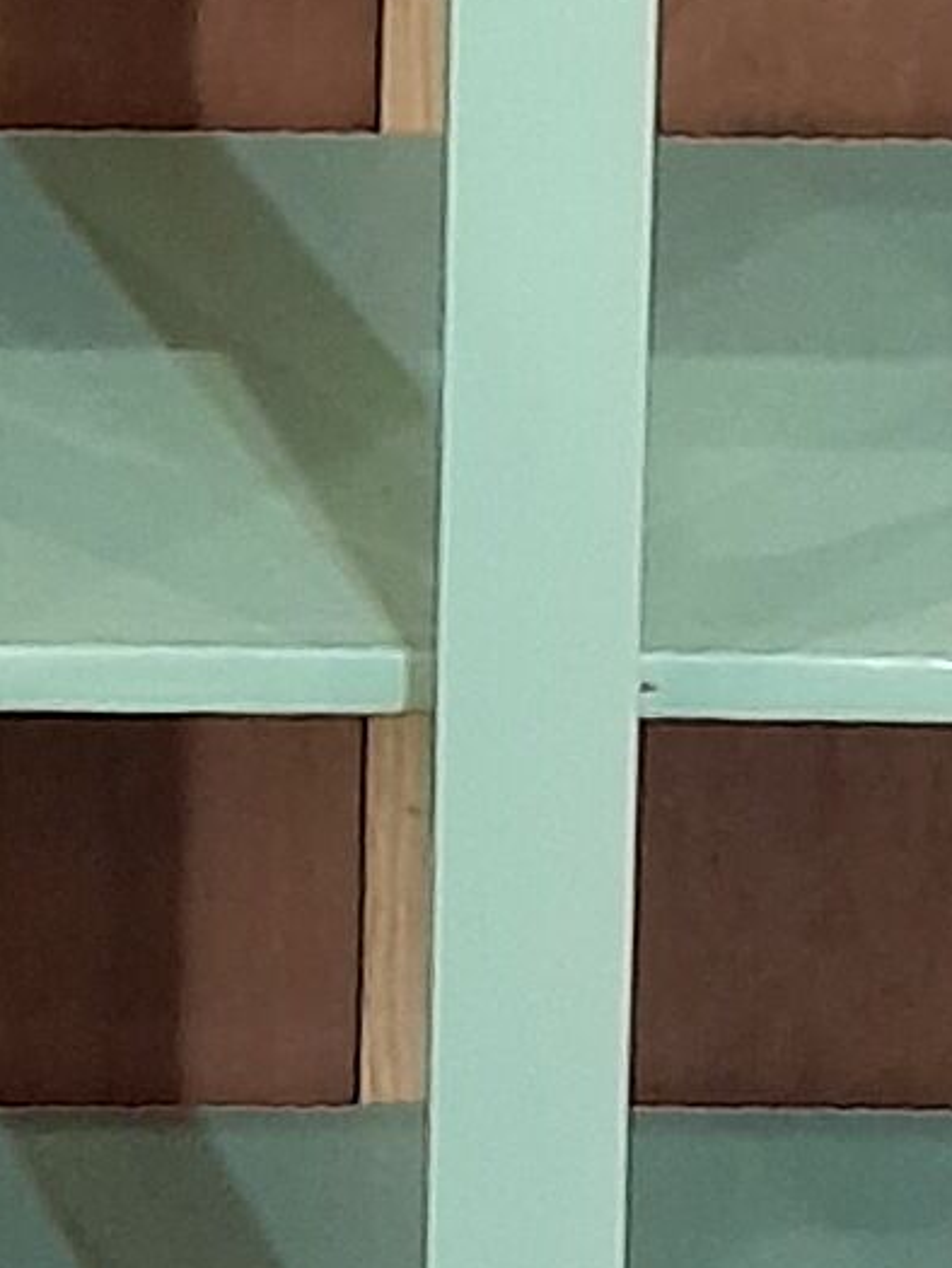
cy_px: -36
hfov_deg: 7.4
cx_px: 561
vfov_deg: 9.7
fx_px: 7404
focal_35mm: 202
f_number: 1.8
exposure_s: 1/25
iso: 640
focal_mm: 3.98
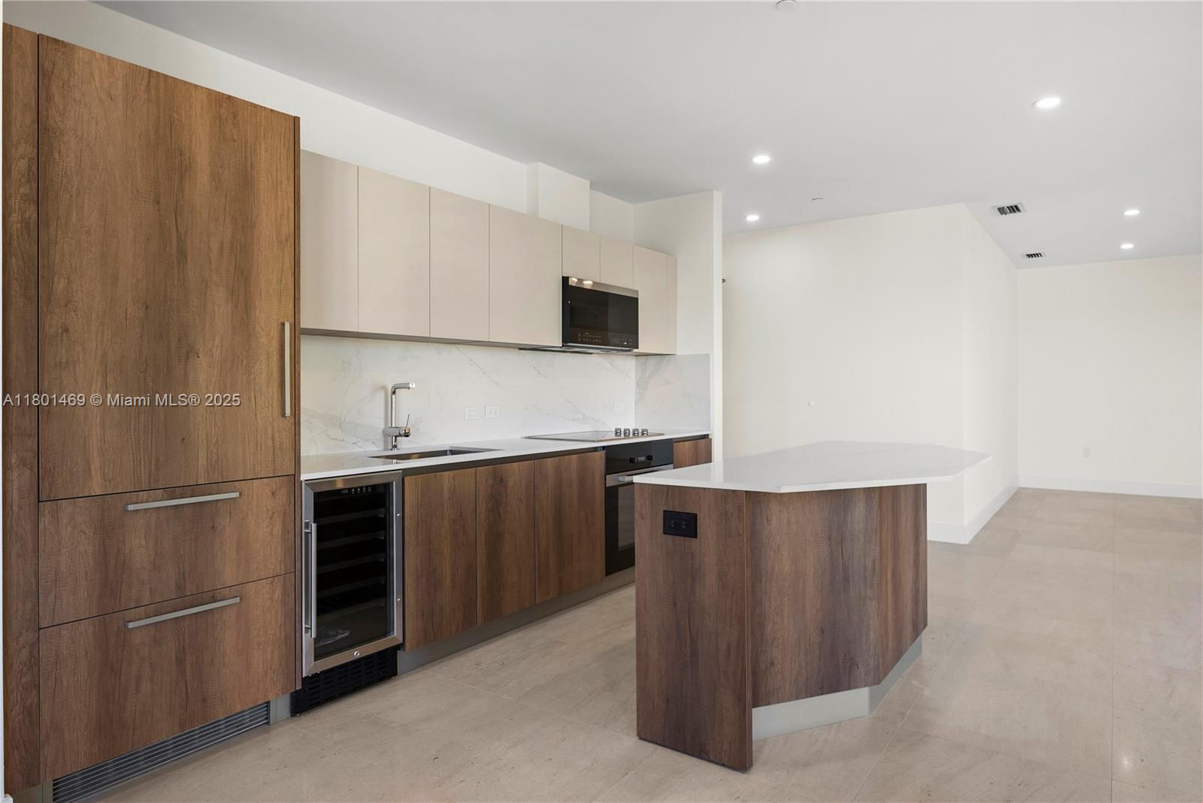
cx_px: 602
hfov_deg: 81.2
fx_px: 702
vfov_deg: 59.5
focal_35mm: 21
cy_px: 402
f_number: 8
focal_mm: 21
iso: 400
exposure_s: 1/13
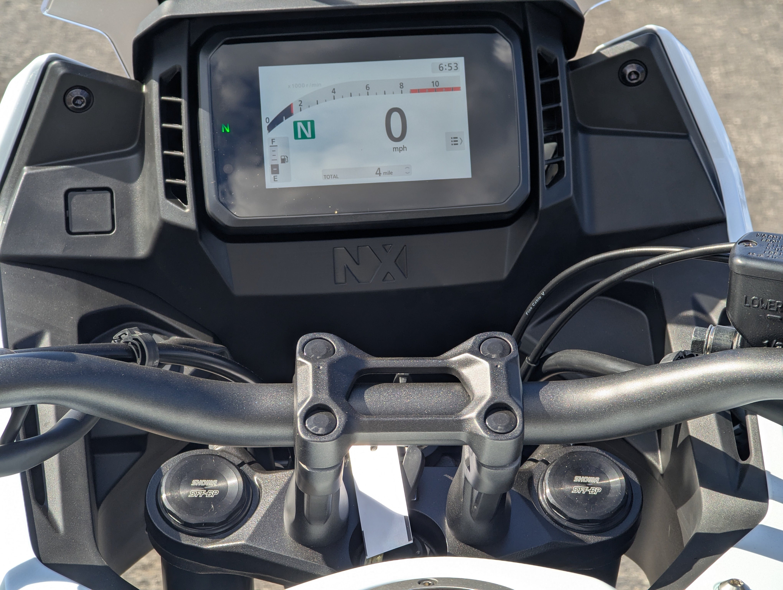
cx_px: 392
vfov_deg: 14.0
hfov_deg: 18.5
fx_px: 2401
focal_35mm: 106
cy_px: 295
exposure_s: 1/226
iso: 30
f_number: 3.5
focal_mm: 19
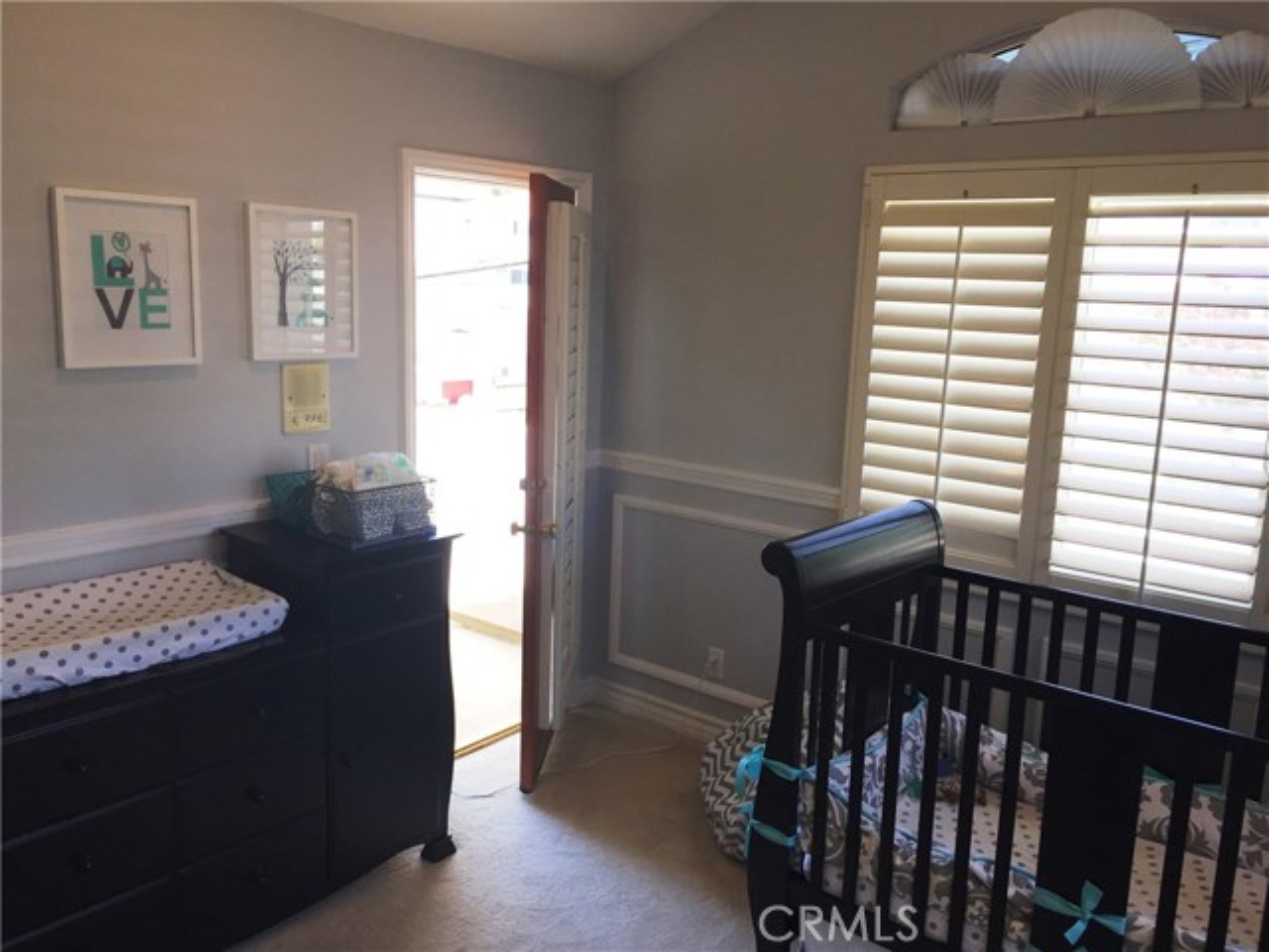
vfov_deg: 48.2
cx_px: 634
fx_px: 1063
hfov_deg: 61.7
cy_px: 476
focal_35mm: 29
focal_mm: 4.15
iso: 50
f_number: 2.2
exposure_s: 1/120
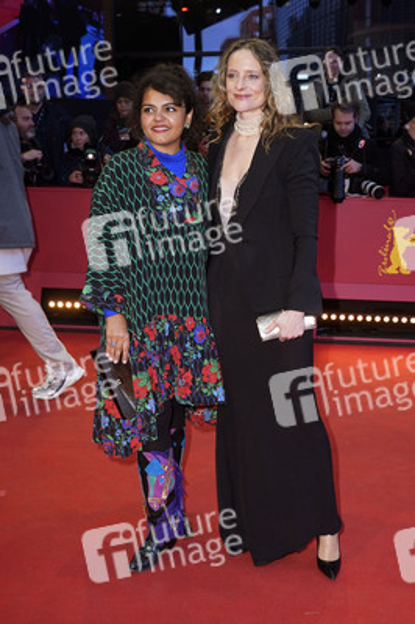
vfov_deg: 49.6
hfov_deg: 34.2
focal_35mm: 39
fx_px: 675
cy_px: 312
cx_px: 208
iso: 640
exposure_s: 1/160
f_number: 5.6
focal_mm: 39
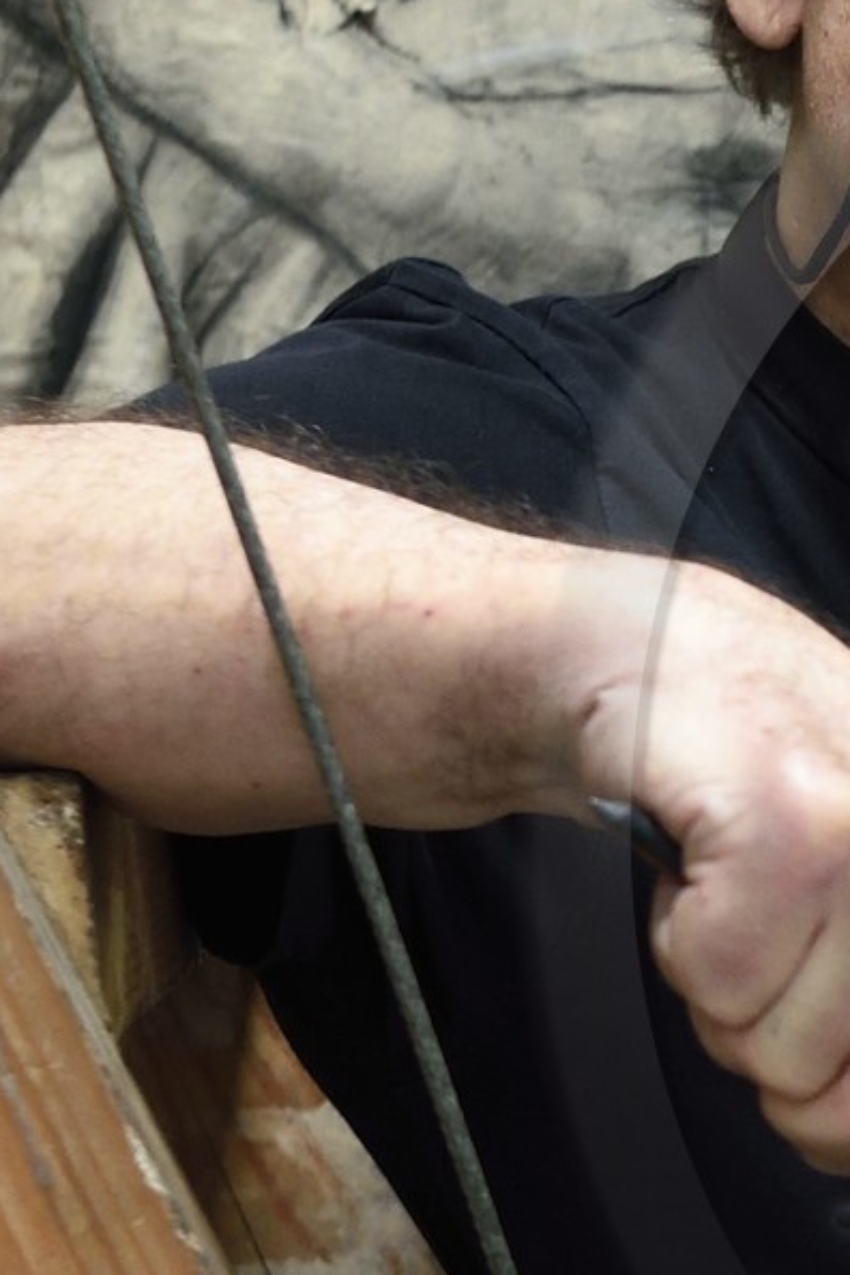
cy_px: 833
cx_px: 1520
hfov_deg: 6.9
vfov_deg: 10.6
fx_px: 6870
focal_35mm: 194
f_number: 5.6
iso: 1600
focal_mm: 48
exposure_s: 1/50
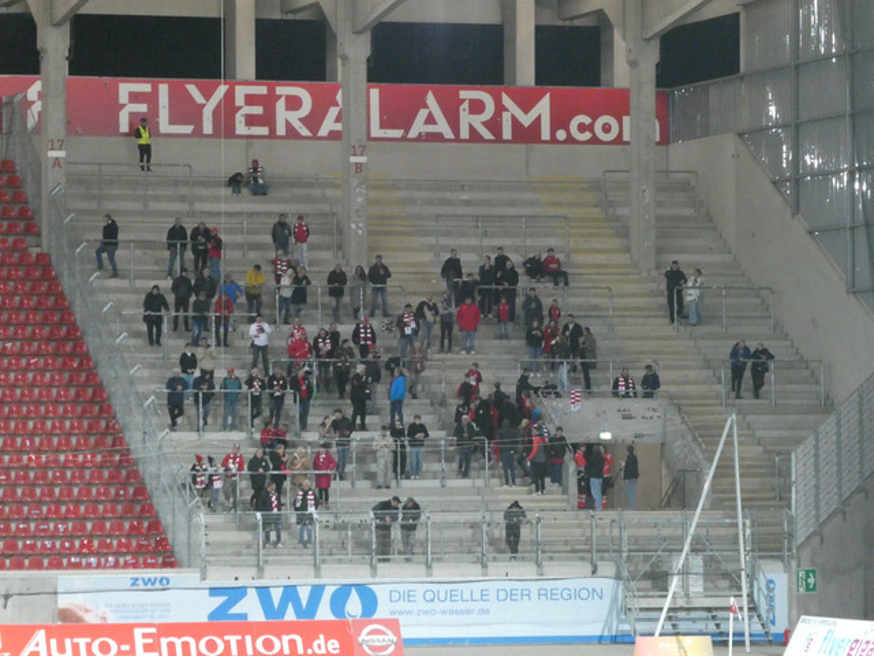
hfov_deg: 9.9
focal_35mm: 200
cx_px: 437
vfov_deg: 7.4
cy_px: 328
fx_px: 5050
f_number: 5.6
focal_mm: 35.8
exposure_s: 1/50
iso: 1600
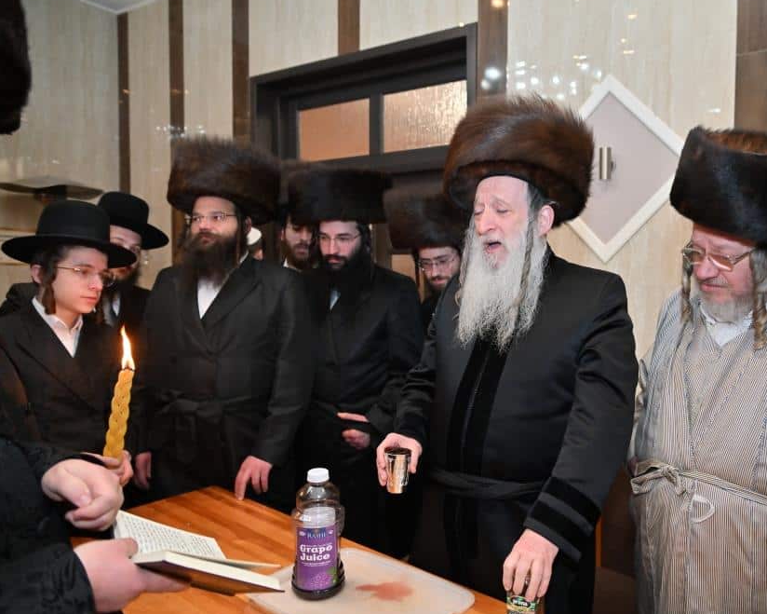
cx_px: 460
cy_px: 303
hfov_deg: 61.7
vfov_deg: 51.5
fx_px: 636
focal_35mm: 28
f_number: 4
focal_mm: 24
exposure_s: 1/160
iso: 1000
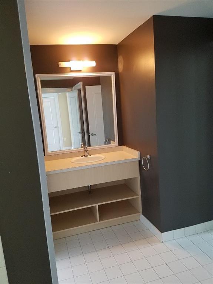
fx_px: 214
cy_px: 142
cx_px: 106
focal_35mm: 26
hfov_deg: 53.0
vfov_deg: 67.3
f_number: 1.7
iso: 250
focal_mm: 4.2
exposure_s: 1/20
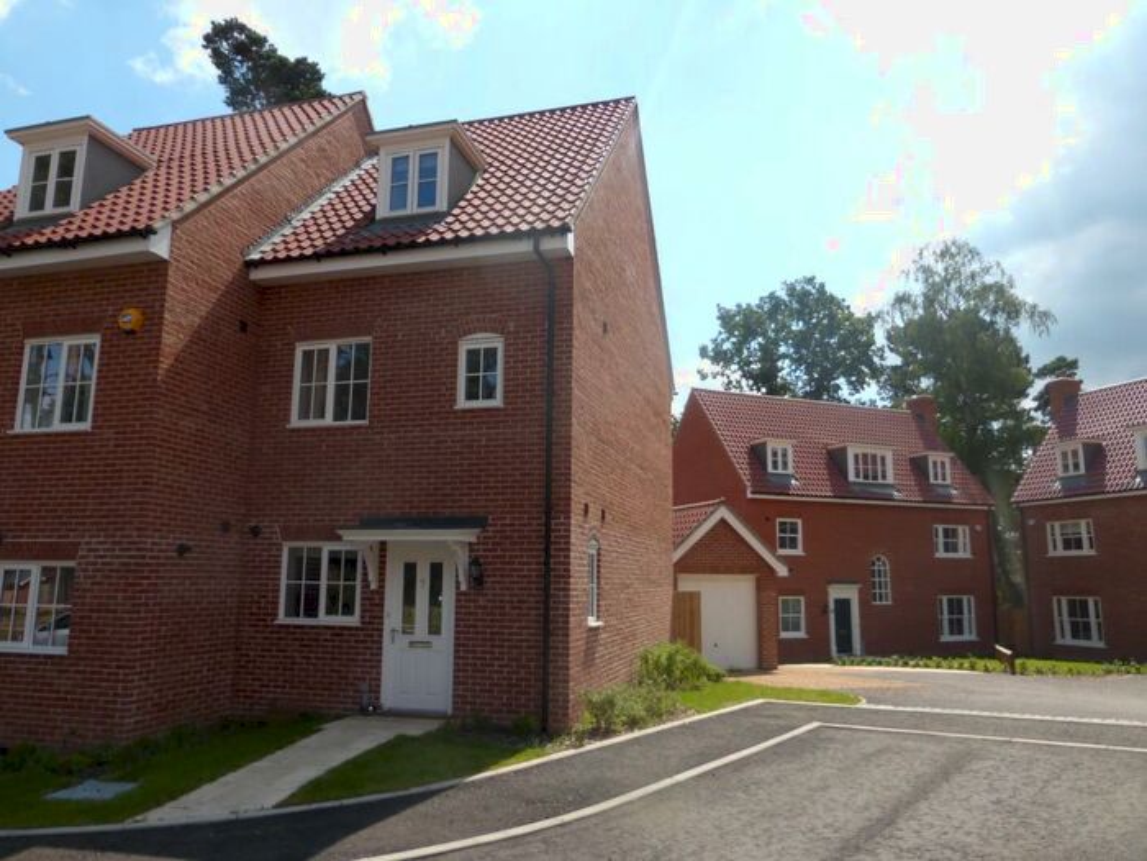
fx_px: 795
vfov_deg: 56.8
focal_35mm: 24
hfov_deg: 71.6
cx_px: 574
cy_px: 430
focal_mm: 4.3
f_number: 3.3
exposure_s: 1/1000
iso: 100
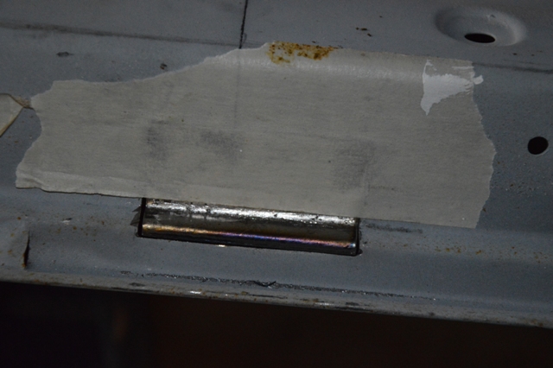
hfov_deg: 19.5
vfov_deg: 13.0
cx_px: 276
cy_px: 184
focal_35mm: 105
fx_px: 1612
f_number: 5.3
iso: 3200
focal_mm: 70
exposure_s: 1/60
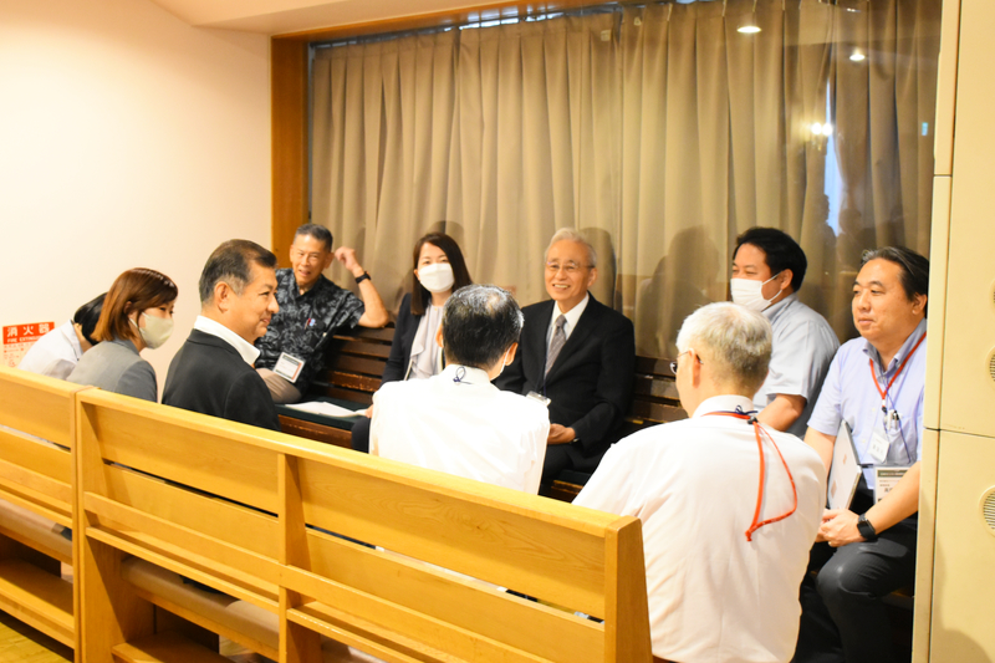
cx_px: 498
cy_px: 332
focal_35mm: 39
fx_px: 1078
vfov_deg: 34.2
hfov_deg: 49.6
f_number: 3.8
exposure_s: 1/40
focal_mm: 26
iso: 2500
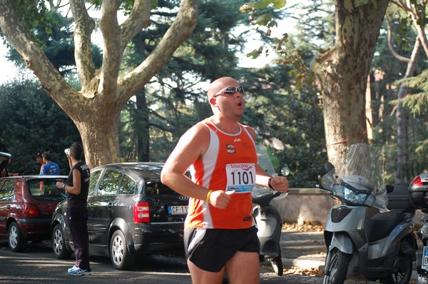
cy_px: 142
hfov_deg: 24.7
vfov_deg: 16.5
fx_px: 979
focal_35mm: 82
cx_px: 214
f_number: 4
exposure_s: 1/400
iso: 800
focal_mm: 55
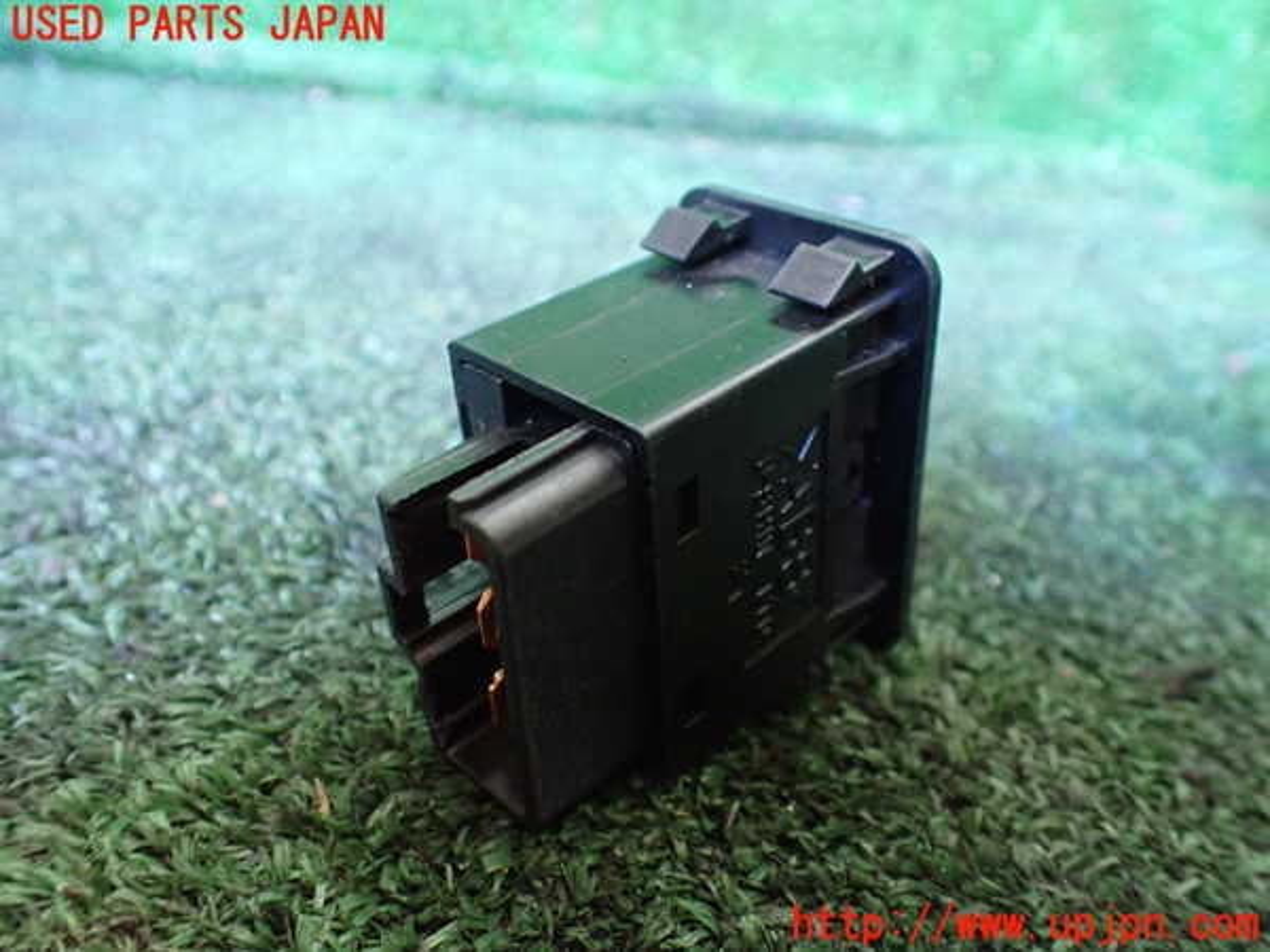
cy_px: 476
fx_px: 1101
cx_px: 635
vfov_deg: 46.8
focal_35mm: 30
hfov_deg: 60.0
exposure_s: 1/30
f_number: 2.3
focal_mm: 5.4
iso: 1000
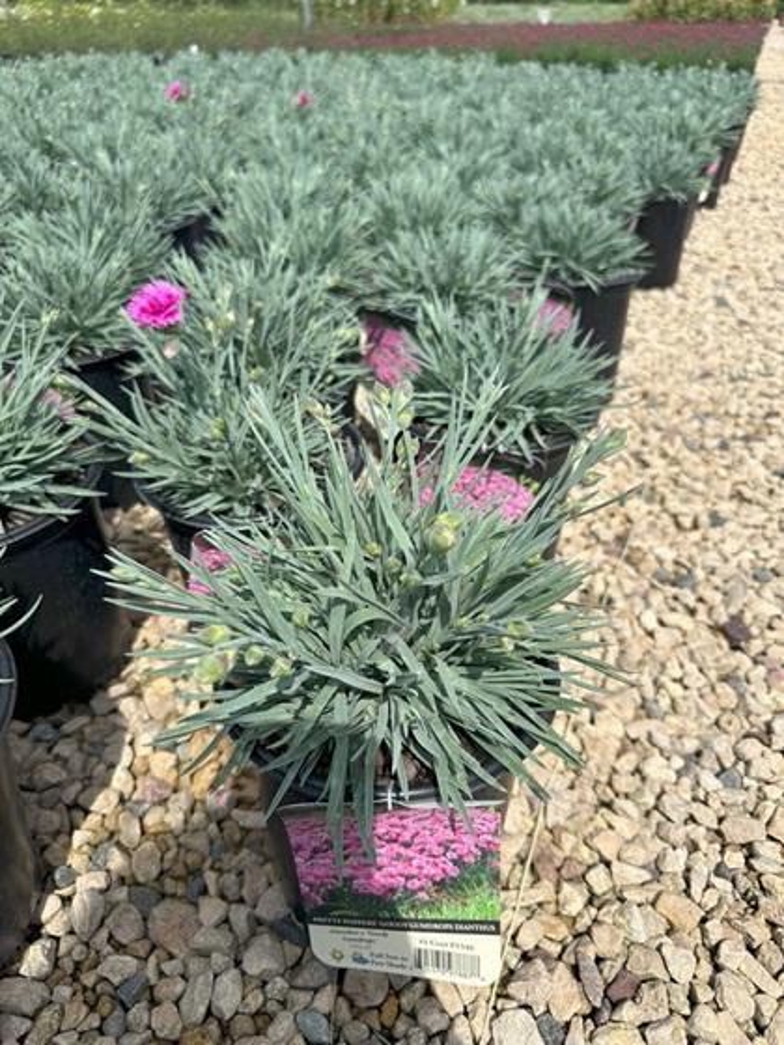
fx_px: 725
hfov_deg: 56.8
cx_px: 392
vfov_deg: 71.6
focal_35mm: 24
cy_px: 522
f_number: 1.78
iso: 80
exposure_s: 1/2967
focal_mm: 6.86
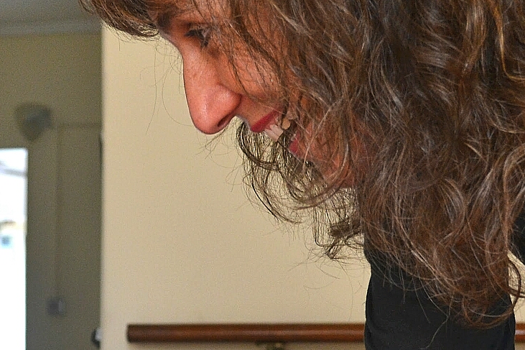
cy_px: 270
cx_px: 165
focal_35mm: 104
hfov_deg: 19.6
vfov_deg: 13.1
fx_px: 1516
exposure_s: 1/50
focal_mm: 22
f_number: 3.8
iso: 400
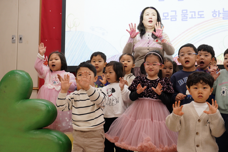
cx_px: 114
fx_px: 380
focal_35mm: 60
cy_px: 76
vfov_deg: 22.6
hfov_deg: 33.4
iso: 2500
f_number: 7.1
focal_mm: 60
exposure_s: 1/100
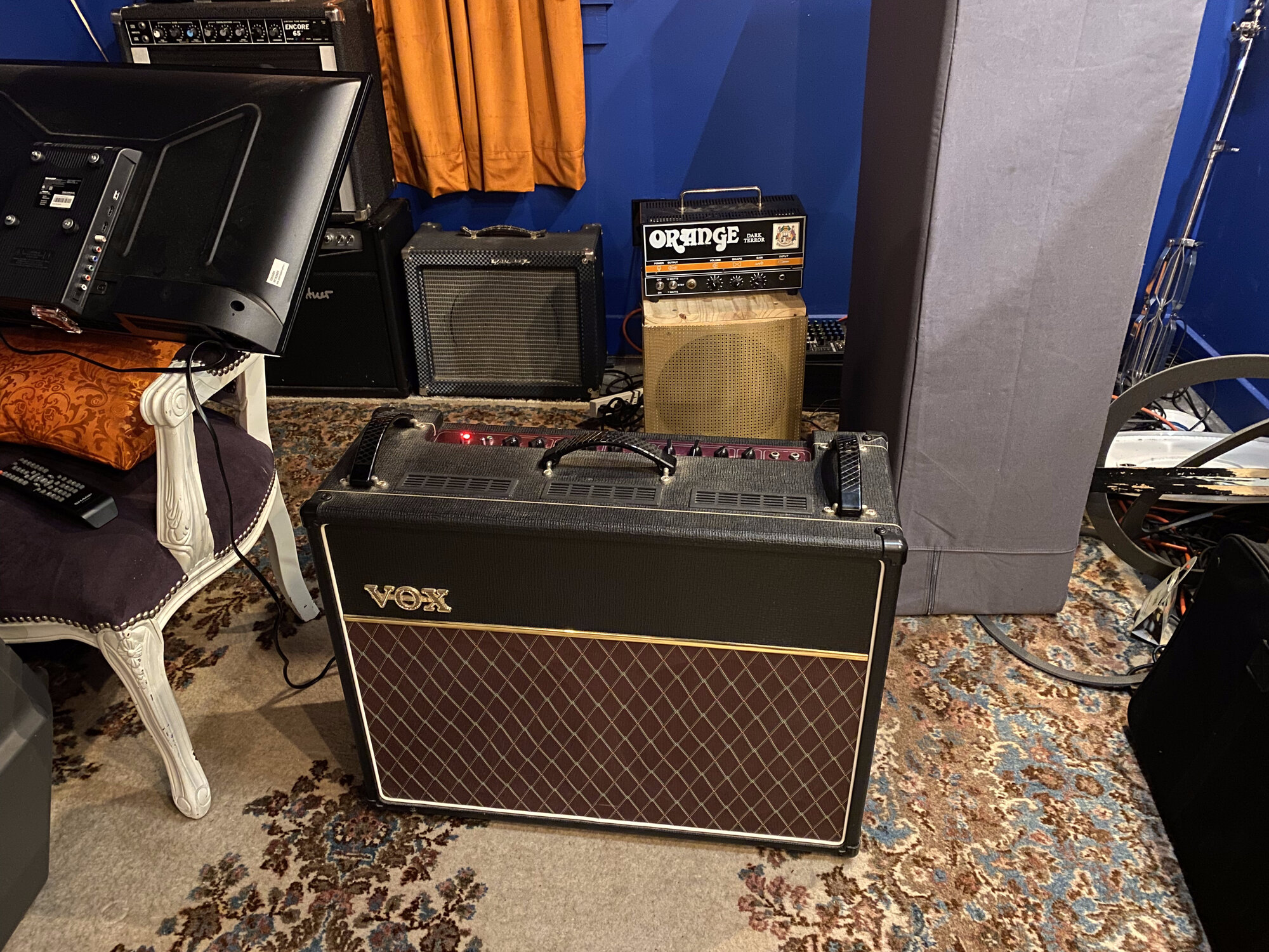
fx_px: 953
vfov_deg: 53.1
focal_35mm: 26
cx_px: 634
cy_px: 476
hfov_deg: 67.3
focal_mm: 4.25
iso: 400
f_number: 1.8
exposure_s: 1/9
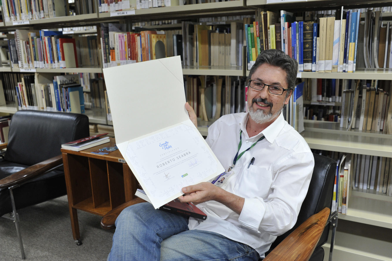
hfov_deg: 58.7
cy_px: 130
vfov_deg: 41.1
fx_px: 348
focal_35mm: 32
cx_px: 196
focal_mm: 32
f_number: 4.5
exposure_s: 1/125
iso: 1600
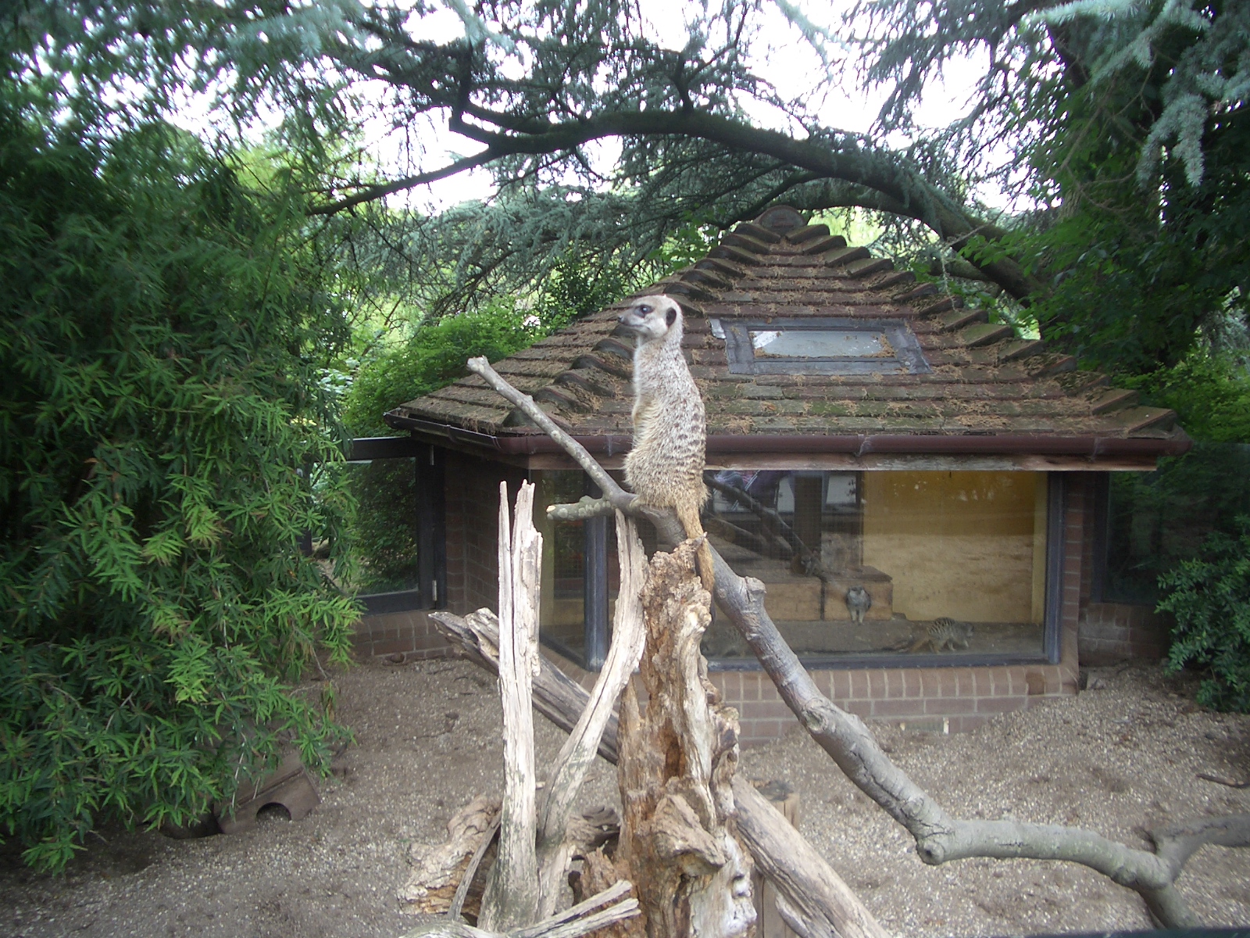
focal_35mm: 35
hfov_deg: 52.6
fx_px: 1264
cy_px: 469
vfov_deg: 40.7
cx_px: 625
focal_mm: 5.8
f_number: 2.6
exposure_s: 1/100
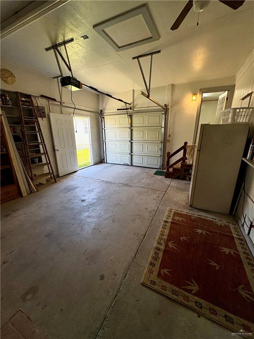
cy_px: 170
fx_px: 137
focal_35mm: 14
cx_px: 127
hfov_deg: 85.7
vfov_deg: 102.1
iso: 200
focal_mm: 2.22
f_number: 2.2
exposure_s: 1/120
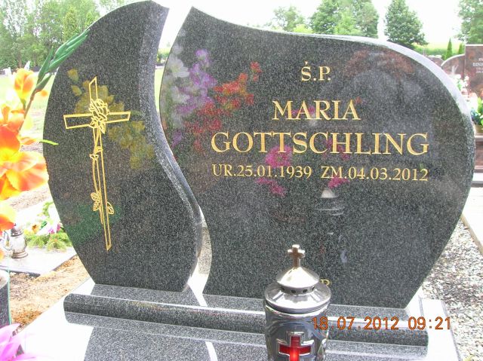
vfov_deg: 41.7
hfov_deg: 54.0
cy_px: 180
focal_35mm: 34
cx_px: 242
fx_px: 474
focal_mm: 5.7
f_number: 4.9
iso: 50
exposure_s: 1/20.4
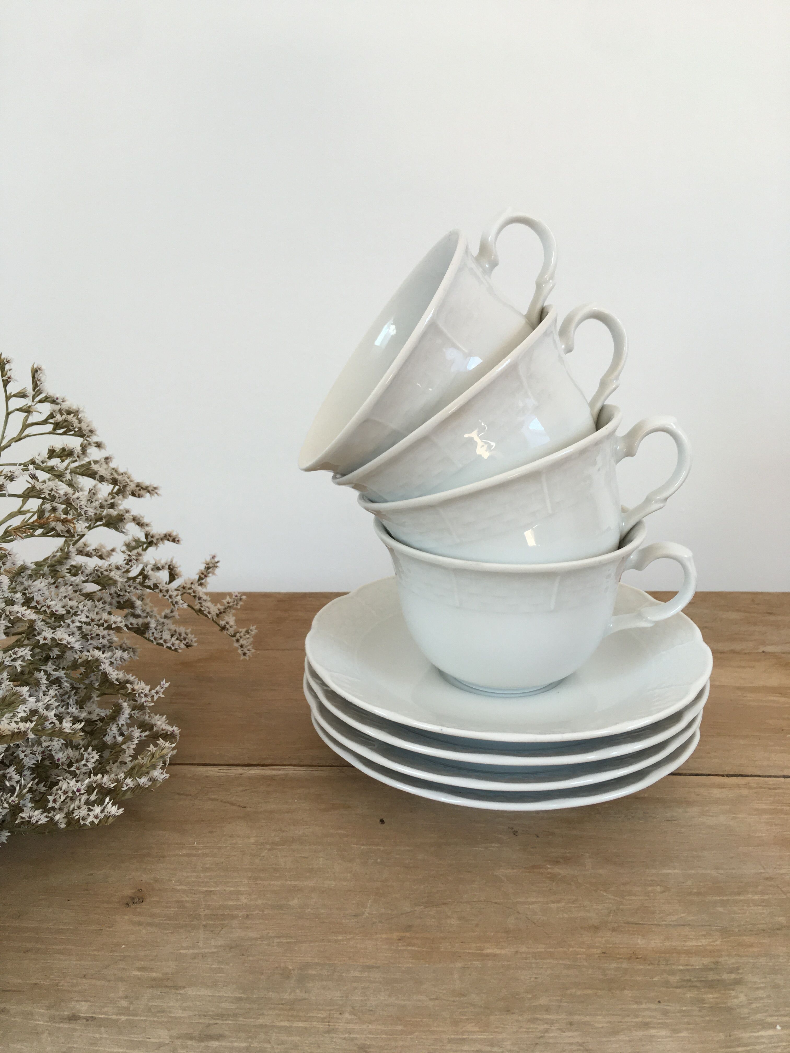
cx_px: 395
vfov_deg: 61.7
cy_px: 526
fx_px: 882
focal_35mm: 29
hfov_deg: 48.2
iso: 40
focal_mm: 4.15
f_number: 2.2
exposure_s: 1/100
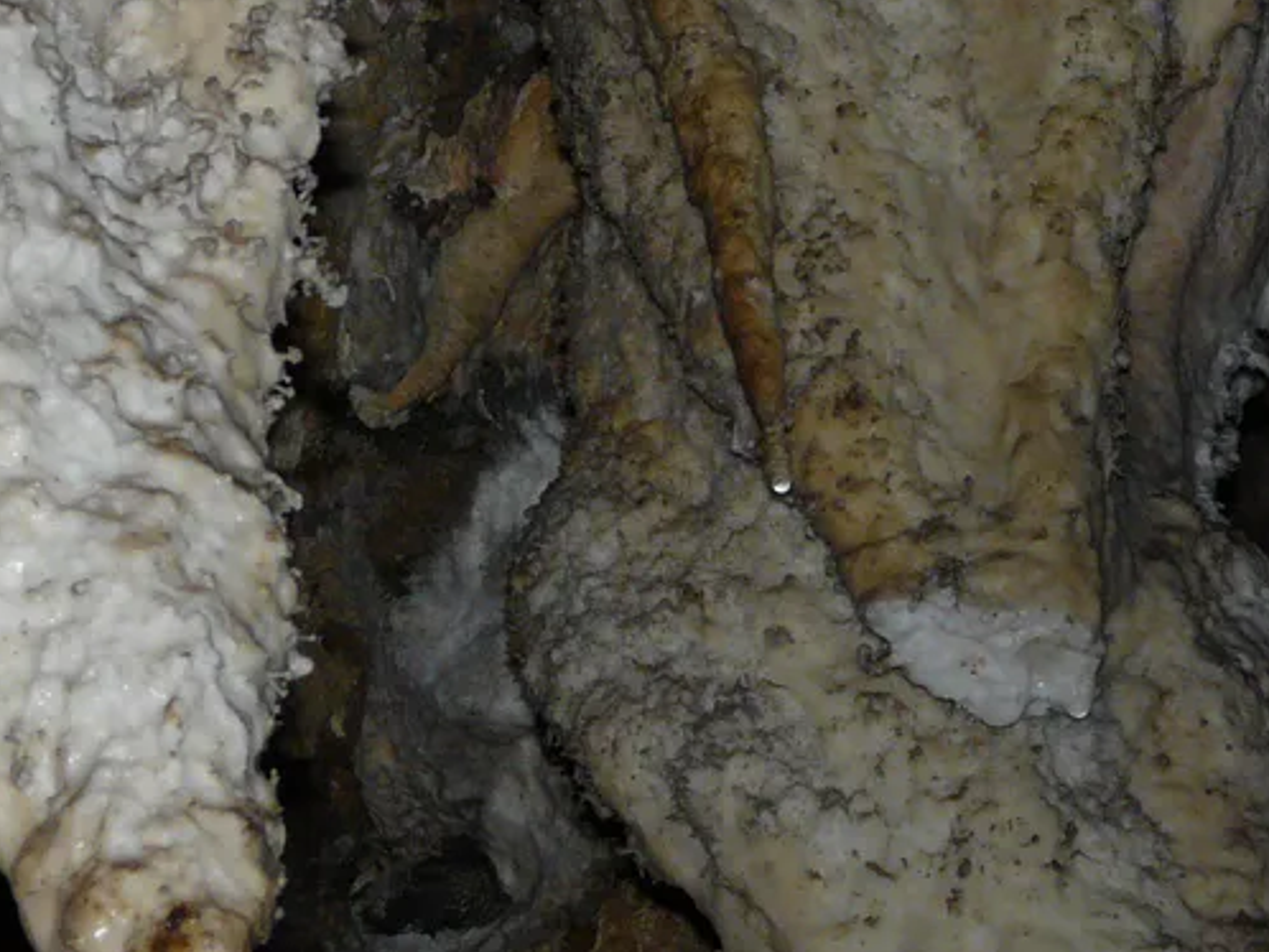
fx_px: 9536
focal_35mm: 260
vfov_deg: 5.7
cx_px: -489
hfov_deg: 7.5
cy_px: 145
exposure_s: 1/50
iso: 100
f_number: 3.2
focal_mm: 13.3
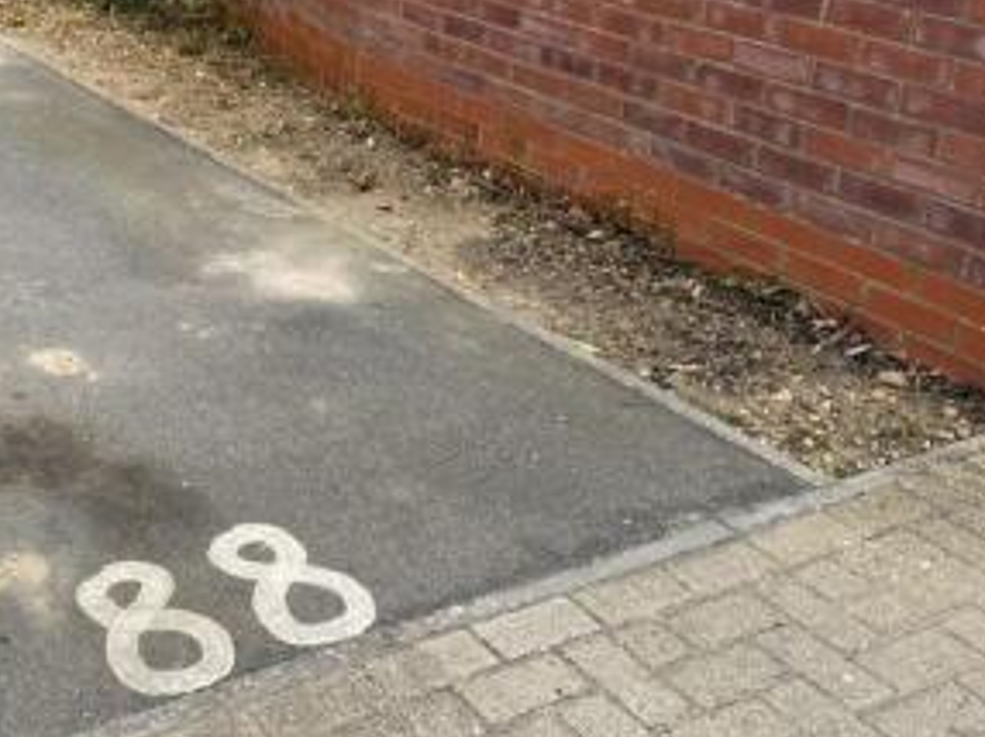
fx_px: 1393
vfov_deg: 29.1
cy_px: 174
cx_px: 195
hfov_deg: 37.5
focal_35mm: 49
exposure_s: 1/1980
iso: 80
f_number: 1.78
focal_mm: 6.76
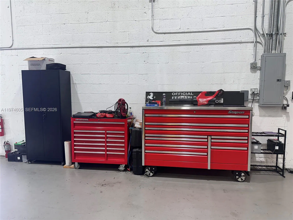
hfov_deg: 71.6
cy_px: 110
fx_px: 203
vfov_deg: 56.8
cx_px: 146
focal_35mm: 24
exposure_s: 1/120
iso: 80
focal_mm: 6.86
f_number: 1.78
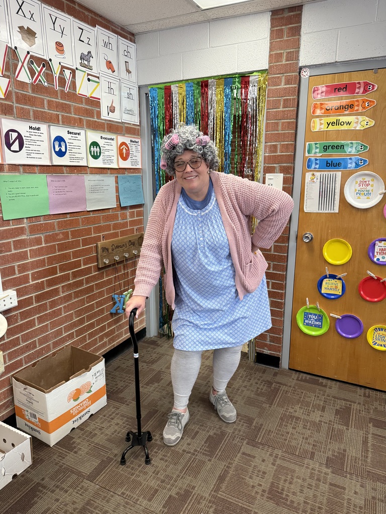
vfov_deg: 71.6
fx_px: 357
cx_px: 193
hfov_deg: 56.8
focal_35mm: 24
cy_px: 257
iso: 200
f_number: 1.78
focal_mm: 6.76
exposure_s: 1/120
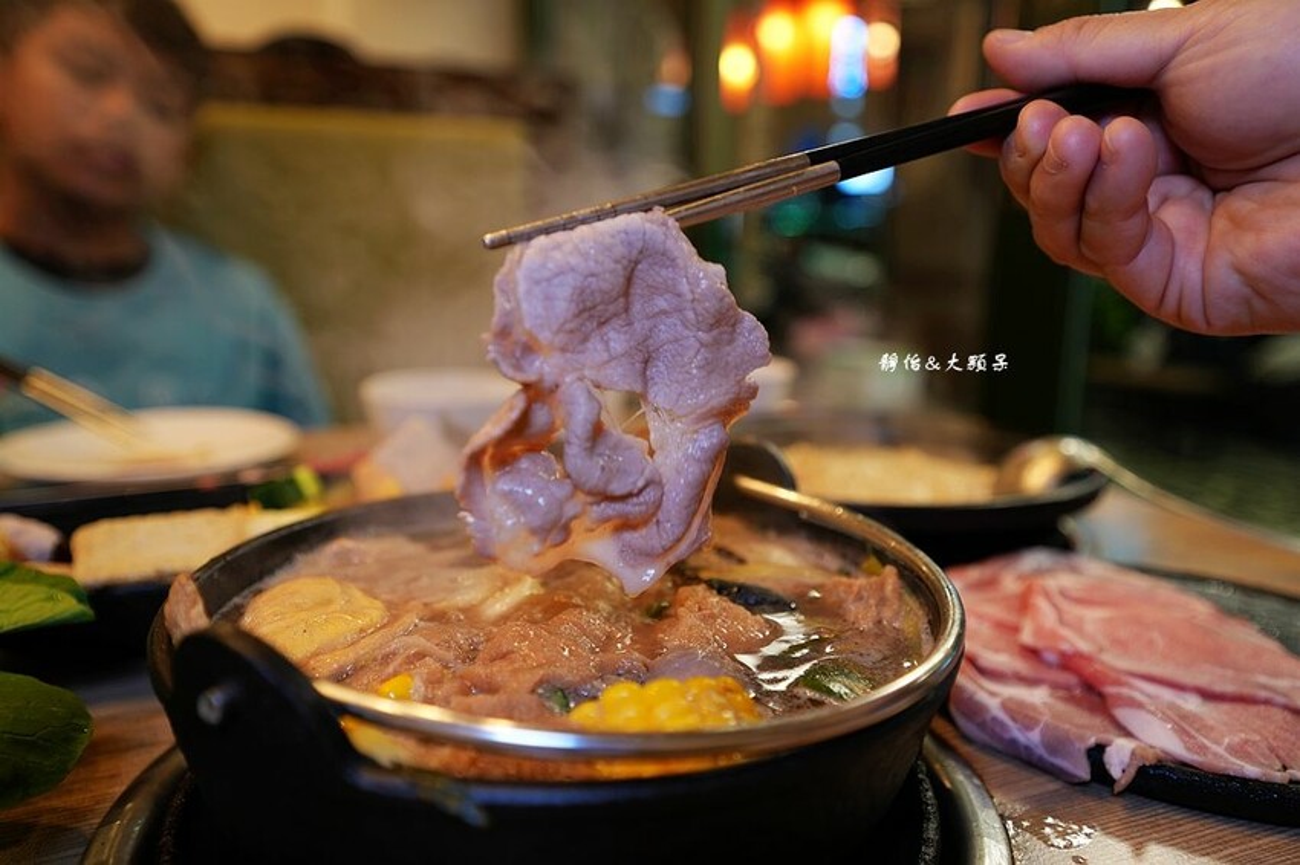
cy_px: 432
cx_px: 650
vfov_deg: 46.4
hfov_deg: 65.5
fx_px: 1011
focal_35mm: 28
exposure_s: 1/40
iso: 400
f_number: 3.2
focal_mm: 28
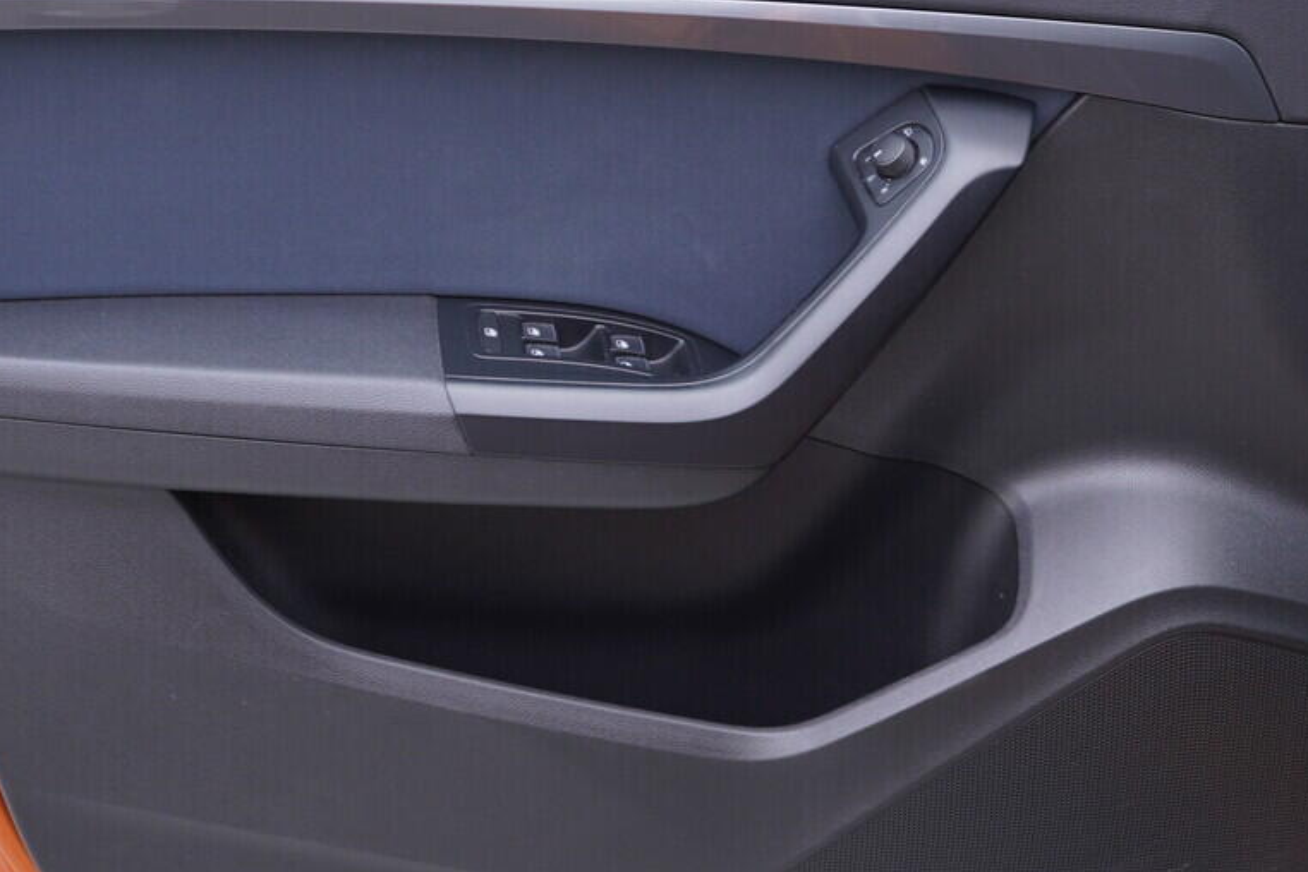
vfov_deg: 20.0
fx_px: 2470
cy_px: 354
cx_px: 645
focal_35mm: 68
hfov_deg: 29.7
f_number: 2.8
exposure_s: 1/40
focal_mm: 24
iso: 160
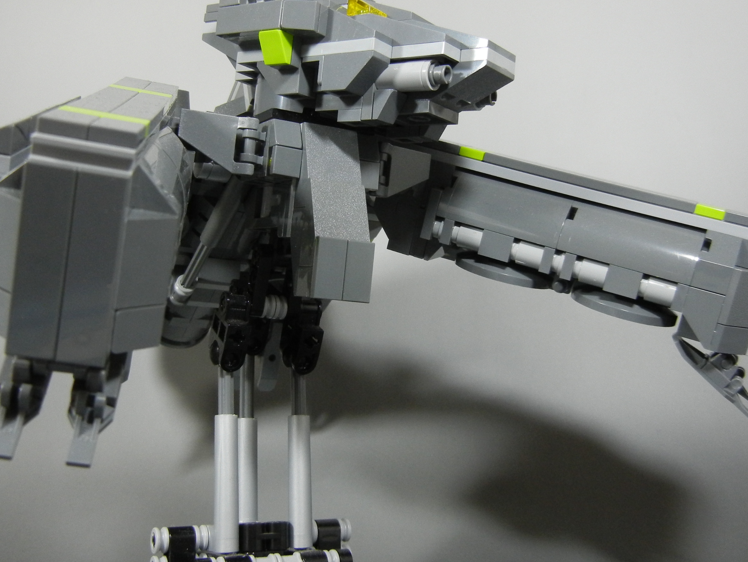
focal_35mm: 42
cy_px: 260
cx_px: 349
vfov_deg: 34.3
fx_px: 908
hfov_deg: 44.8
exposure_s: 1/49.3
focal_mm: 5.4
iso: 400
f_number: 3.5
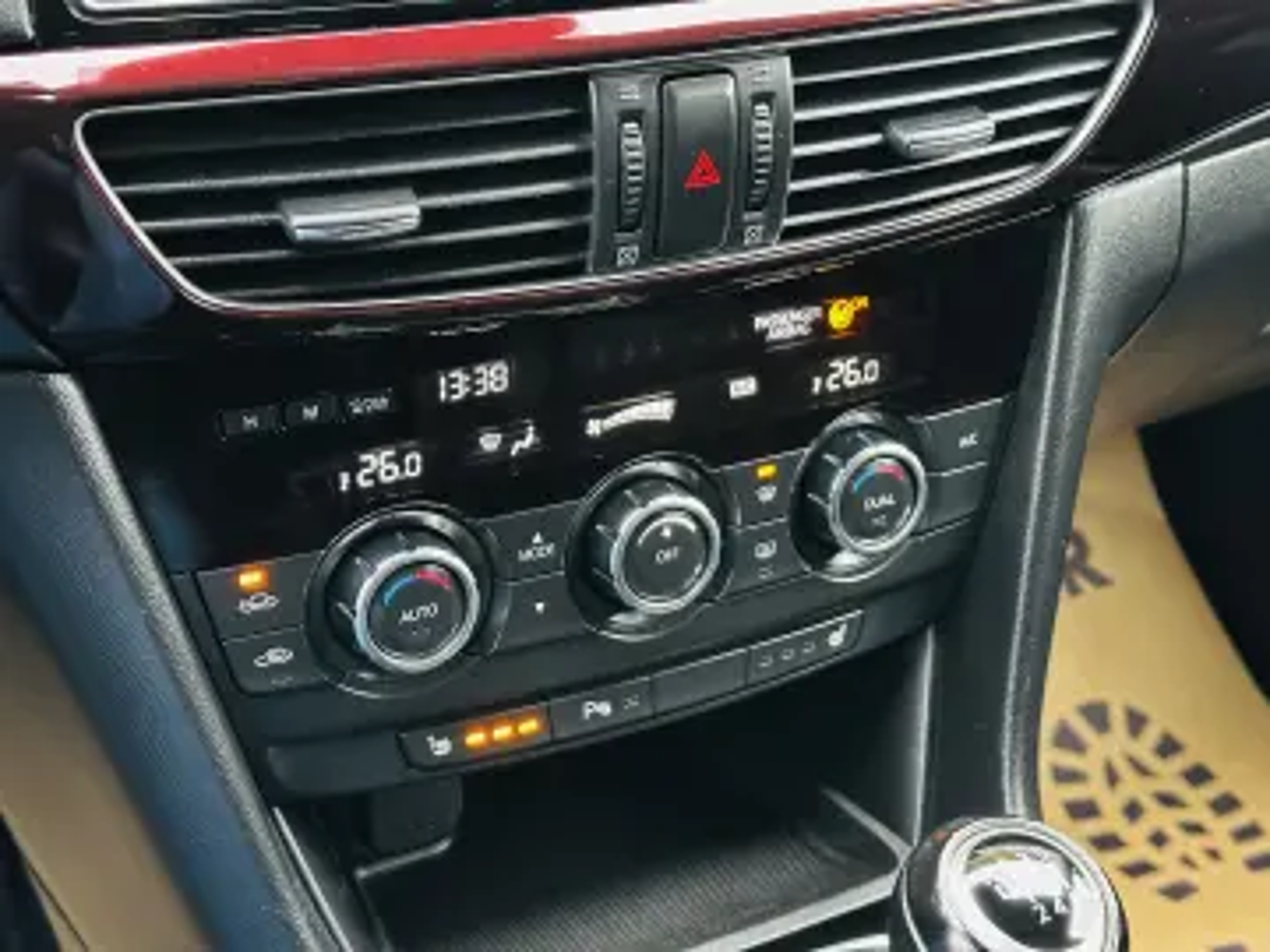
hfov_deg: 39.7
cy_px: 476
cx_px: 635
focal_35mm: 48
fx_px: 1761
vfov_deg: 30.3
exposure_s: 1/36
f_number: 1.78
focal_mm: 6.86
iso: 500
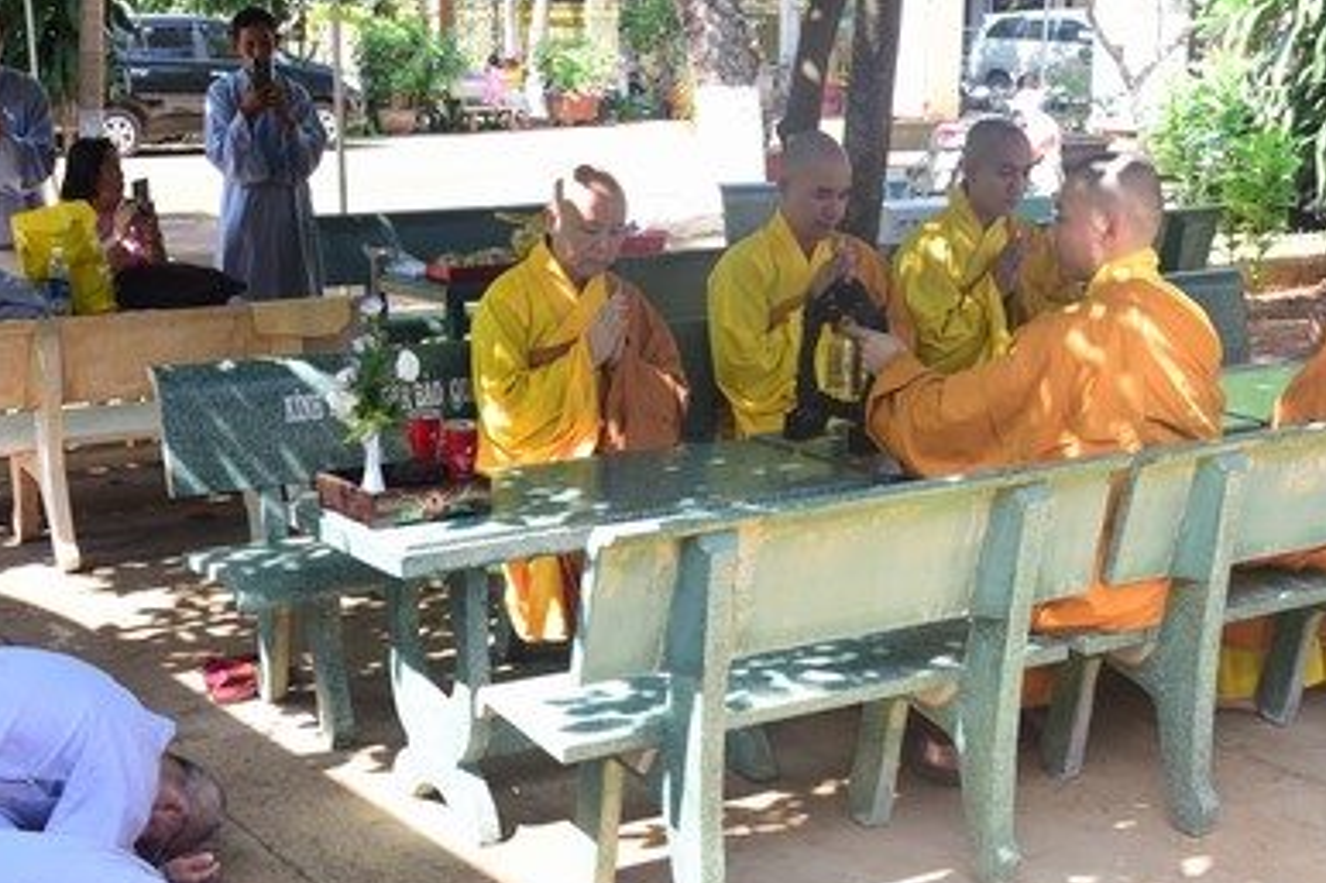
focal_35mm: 59
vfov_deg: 22.9
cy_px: 519
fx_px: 2172
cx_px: 663
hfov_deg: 33.9
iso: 320
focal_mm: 35
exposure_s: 1/100
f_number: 7.1
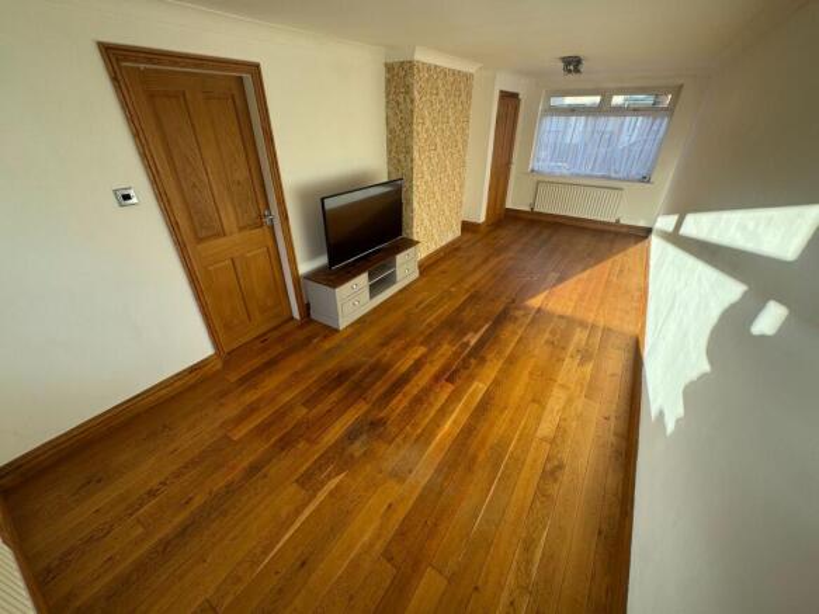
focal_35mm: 14
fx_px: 331
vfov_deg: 85.7
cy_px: 307
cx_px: 410
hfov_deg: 102.1
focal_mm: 2.22
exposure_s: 1/113
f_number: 2.2
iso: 40
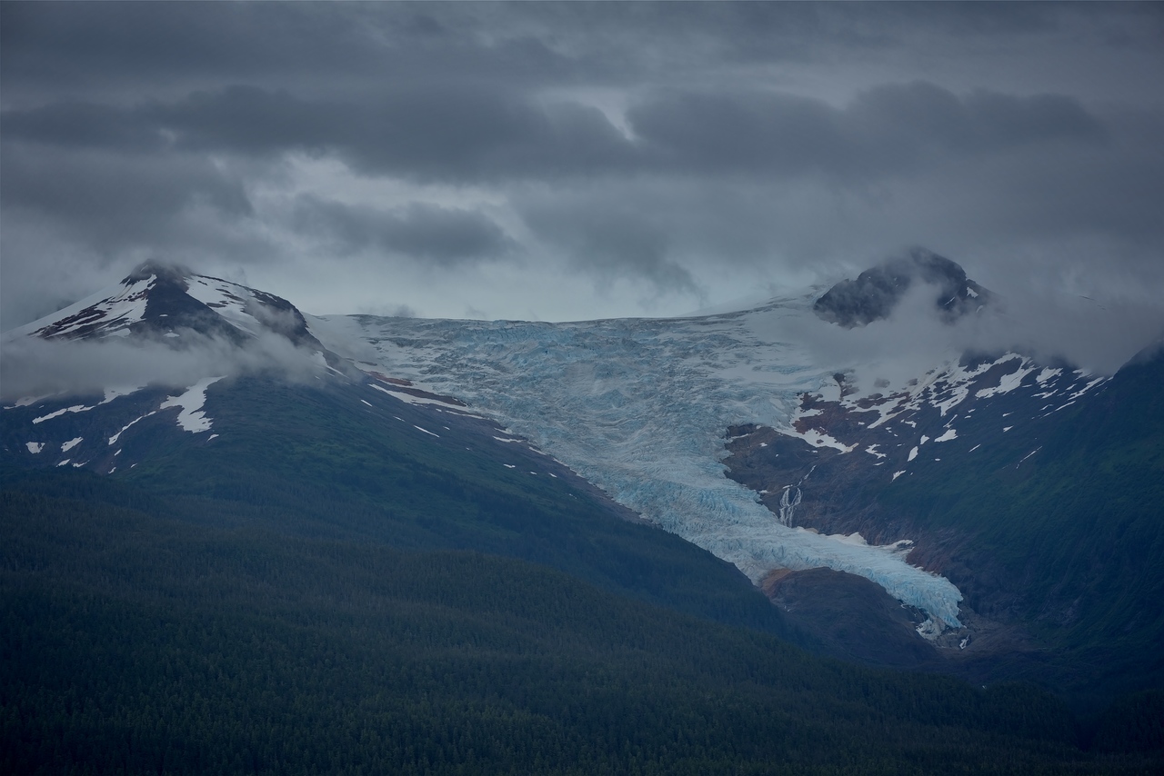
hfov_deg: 18.6
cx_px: 582
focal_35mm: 110
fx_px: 3557
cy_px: 388
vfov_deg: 12.5
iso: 100
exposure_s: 1/400
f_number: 10
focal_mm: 110
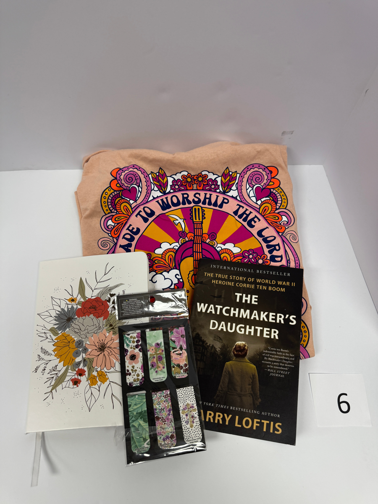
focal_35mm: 24
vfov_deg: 71.6
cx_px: 189
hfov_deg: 56.8
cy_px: 252
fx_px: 349
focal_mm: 6.76
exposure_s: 1/120
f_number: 1.78
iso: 125
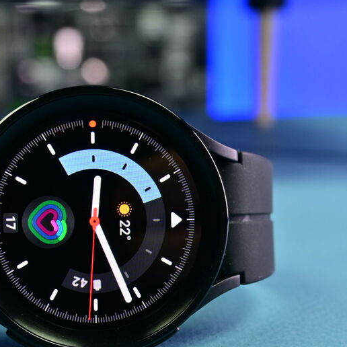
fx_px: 780
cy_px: 213
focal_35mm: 69
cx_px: 87
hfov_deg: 24.8
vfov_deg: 25.0
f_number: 6.3
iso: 200
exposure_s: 1/50
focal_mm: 29
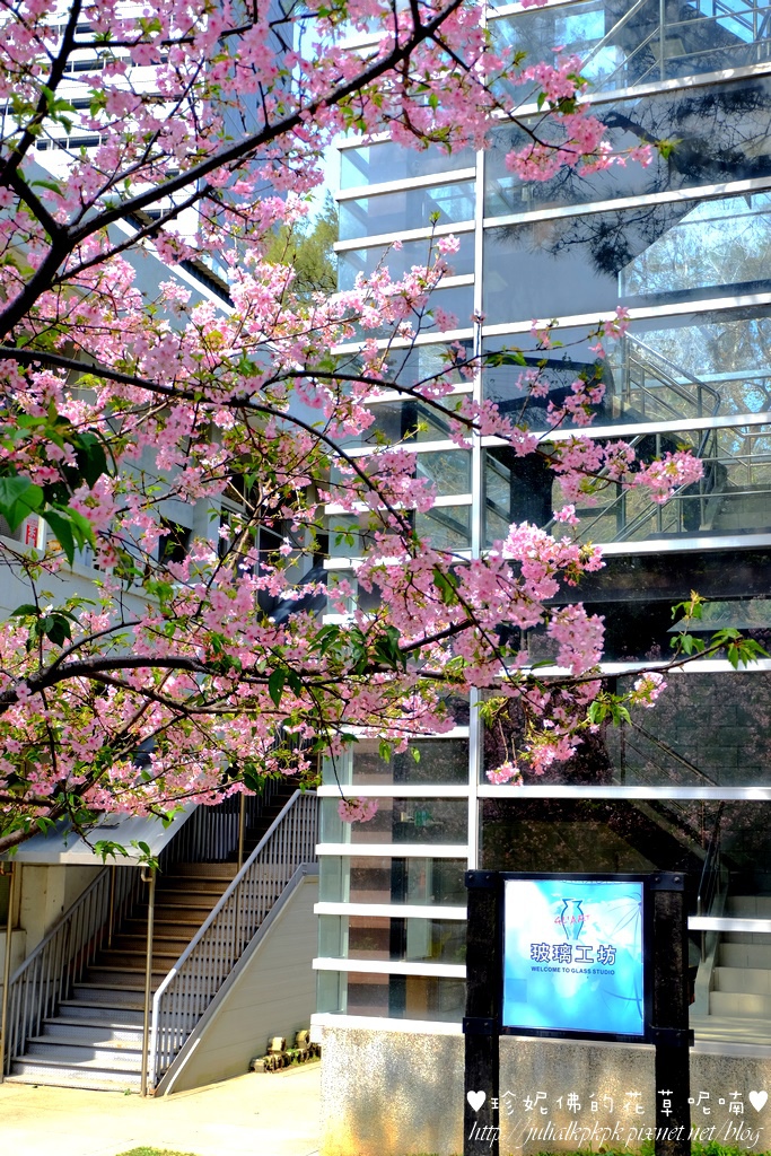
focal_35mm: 44
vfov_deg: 44.5
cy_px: 578
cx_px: 386
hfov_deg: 30.5
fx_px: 1413
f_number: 4.7
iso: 200
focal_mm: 29.5
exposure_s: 1/280
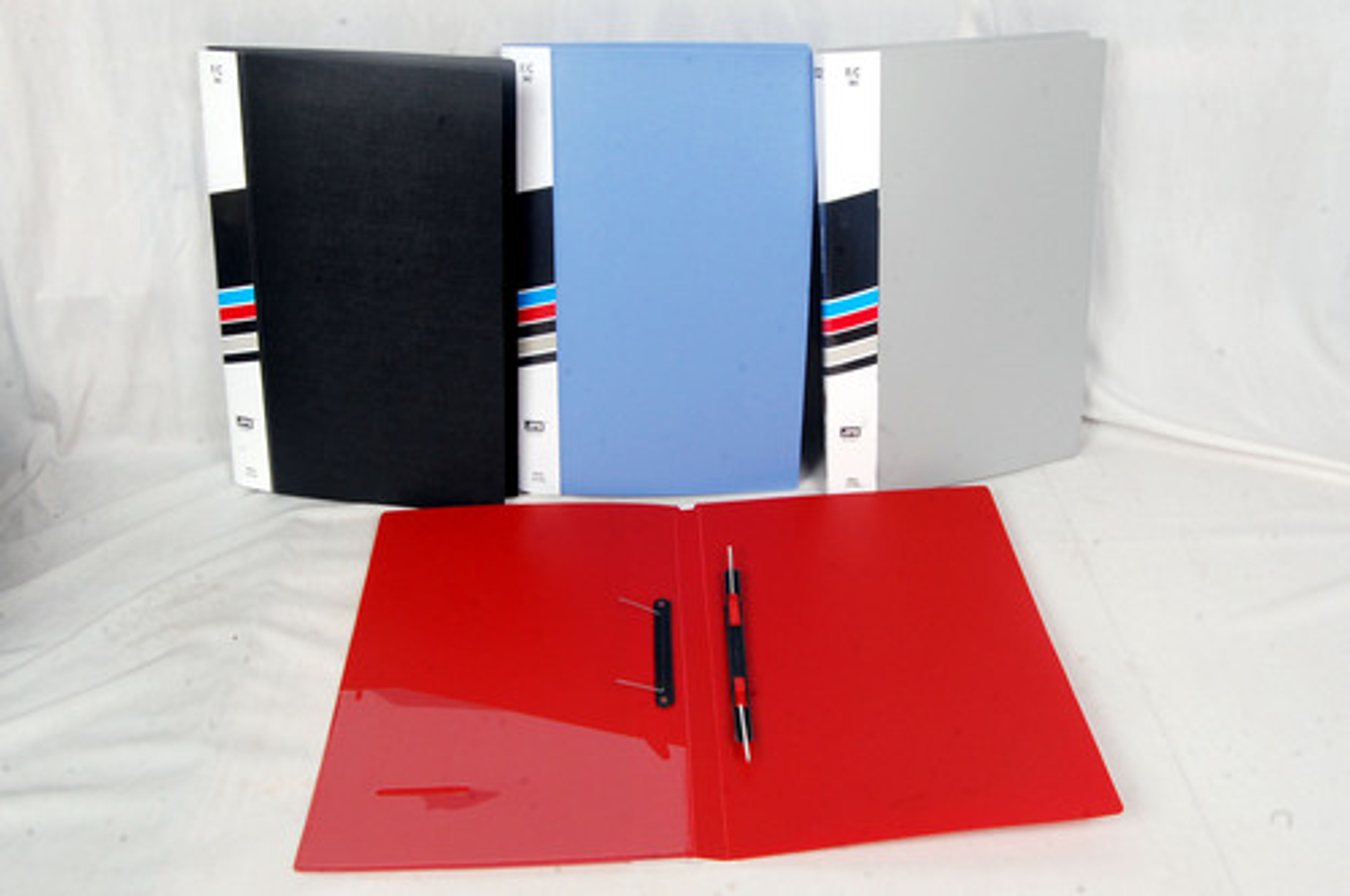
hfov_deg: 62.0
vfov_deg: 43.5
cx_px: 675
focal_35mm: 30
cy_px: 448
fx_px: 1124
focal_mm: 20
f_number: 16
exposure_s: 1/125
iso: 400
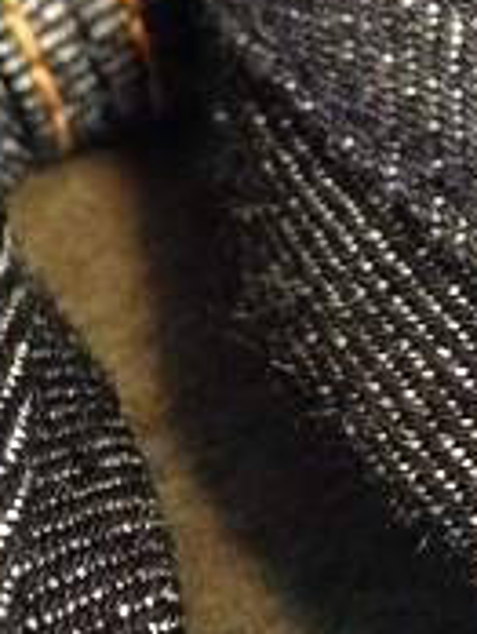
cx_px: 208
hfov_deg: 15.9
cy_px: 80
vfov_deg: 20.7
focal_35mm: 93
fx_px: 1705
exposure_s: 1/15
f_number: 2.4
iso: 800
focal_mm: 4.12
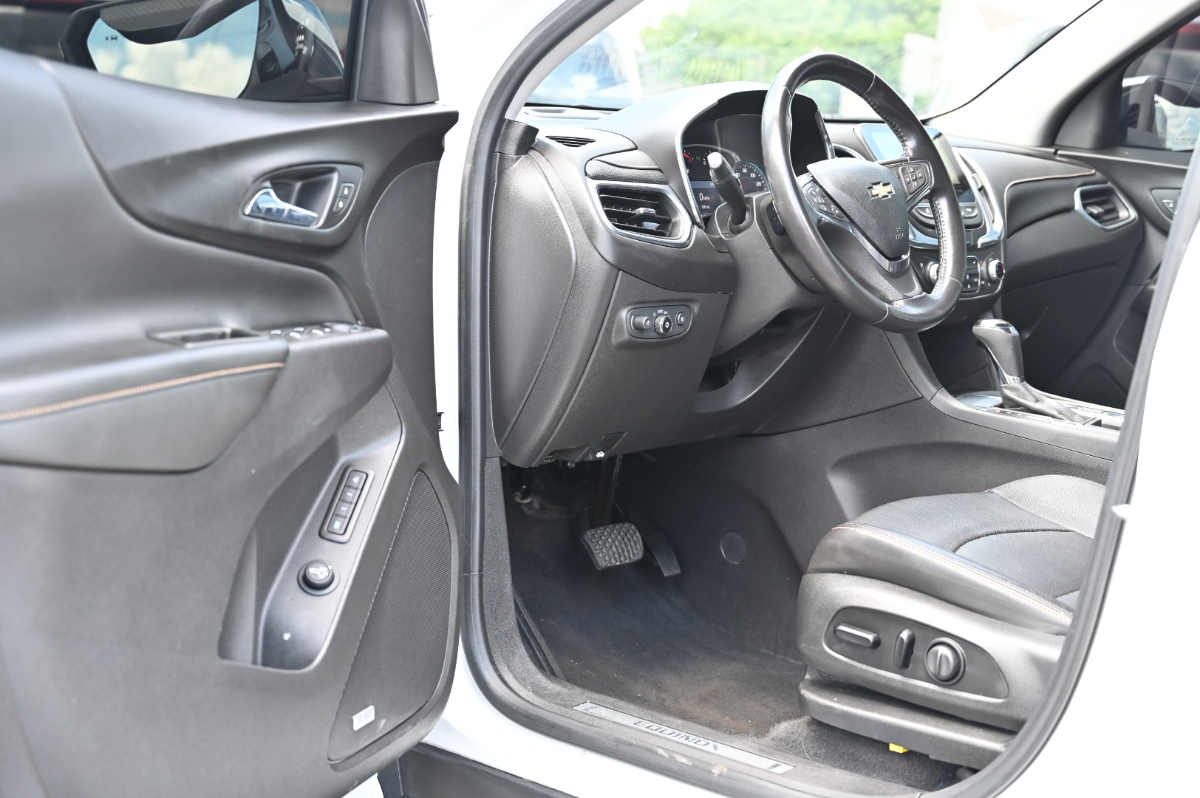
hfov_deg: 40.4
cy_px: 399
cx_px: 600
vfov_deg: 27.5
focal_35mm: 49
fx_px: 1632
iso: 450
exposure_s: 1/125
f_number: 4
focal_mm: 49
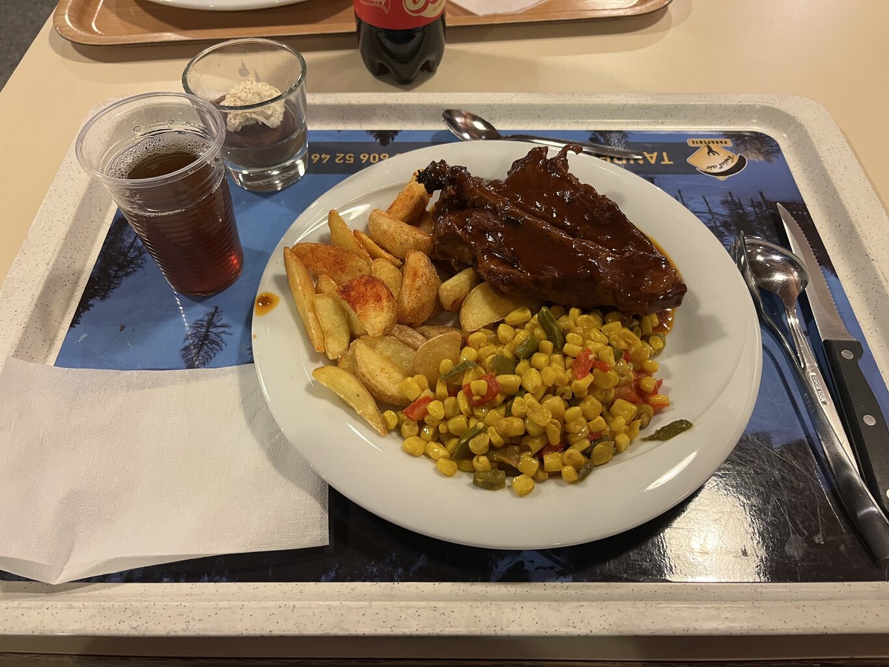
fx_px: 668
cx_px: 444
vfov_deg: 53.1
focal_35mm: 26
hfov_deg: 67.3
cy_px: 334
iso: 320
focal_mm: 5.1
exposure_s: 1/50
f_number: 1.6
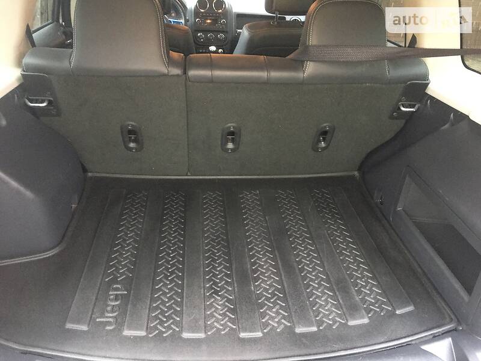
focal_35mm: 29
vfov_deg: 48.2
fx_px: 403
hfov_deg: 61.7
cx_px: 240
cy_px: 180
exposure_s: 1/17
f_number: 2.2
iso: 400
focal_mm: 4.2
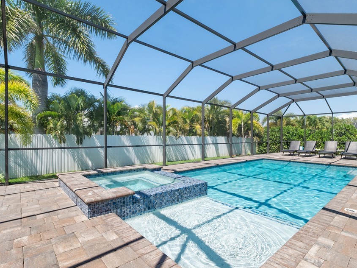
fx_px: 175
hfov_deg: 91.0
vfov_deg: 74.7
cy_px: 139
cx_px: 183
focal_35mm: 17
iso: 200
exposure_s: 1/125
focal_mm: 7
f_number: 7.1
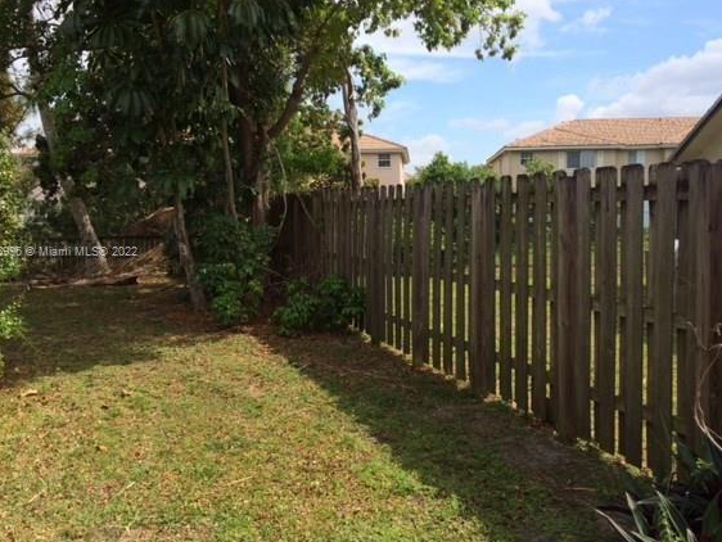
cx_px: 371
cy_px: 253
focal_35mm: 33
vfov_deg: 43.0
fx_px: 689
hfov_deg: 55.3
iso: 32
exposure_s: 1/1466
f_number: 2.2
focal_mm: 4.15
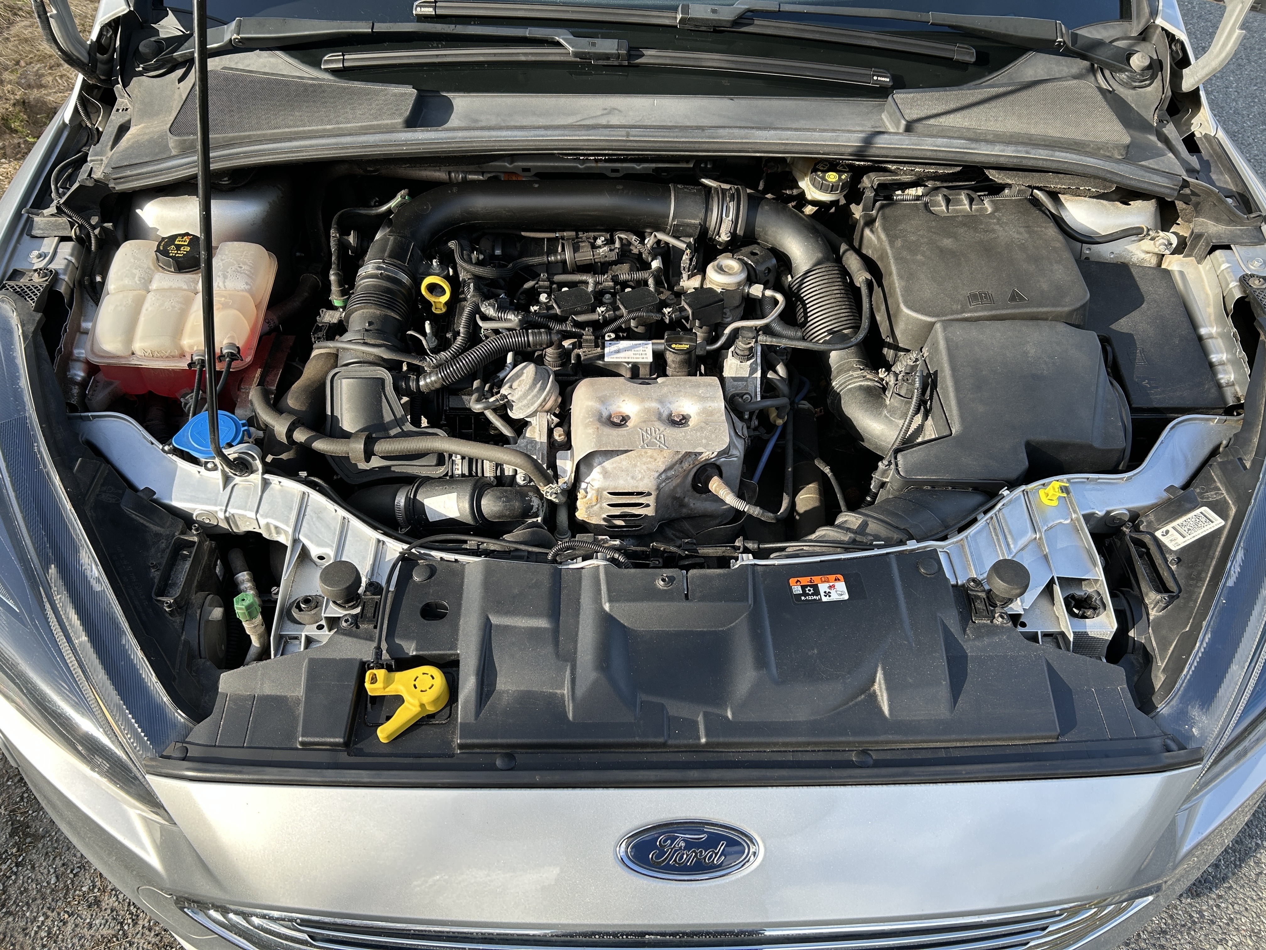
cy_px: 475
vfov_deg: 53.1
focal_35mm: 26
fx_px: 951
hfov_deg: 67.3
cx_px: 633
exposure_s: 1/558
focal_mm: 5.7
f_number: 1.5
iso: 50
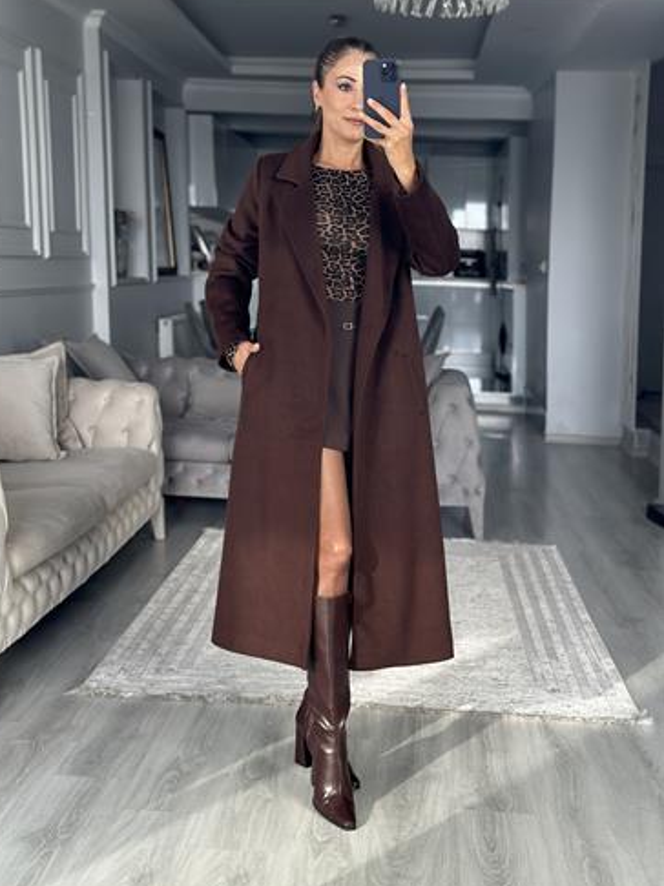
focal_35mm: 50
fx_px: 1280
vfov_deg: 38.2
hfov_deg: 29.1
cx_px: 319
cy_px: 439
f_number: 1.78
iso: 125
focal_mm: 6.86
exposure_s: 1/100
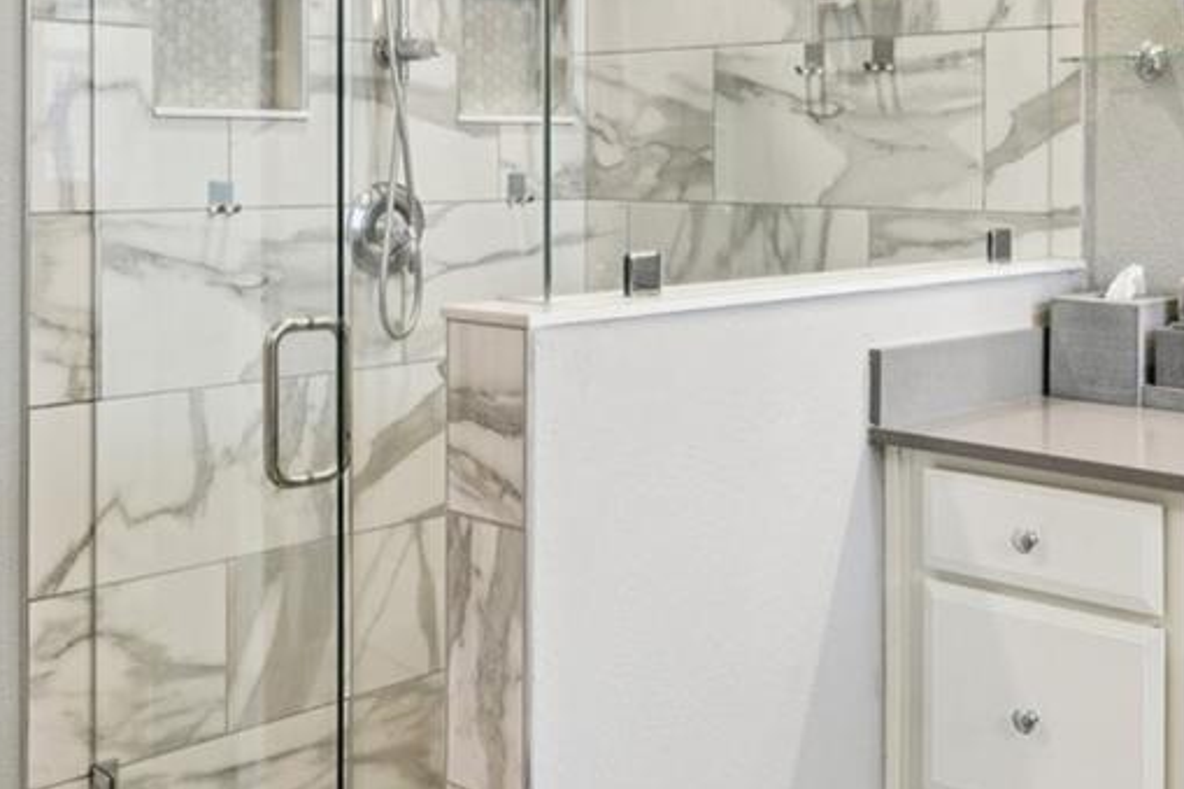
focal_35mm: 44
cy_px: 175
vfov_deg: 29.9
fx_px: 1447
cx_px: 633
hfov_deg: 44.5
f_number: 9
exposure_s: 1/1.25
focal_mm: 14
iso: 100
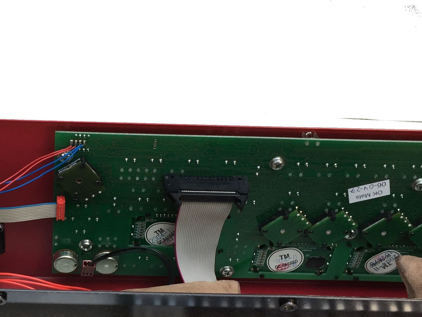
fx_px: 756
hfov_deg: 30.4
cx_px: 79
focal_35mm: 62
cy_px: 221
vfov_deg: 23.5
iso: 50
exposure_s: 1/100
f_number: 2.2
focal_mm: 4.15
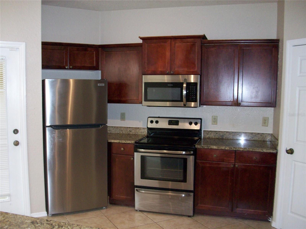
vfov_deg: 41.8
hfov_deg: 54.0
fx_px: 301
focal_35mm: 34
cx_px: 153
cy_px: 114
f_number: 2.8
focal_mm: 5.7
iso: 160
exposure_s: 1/60
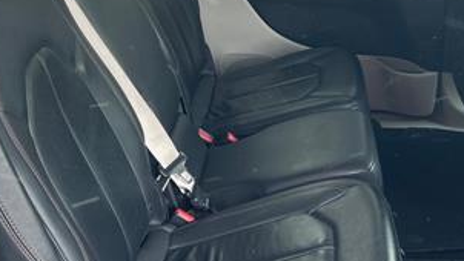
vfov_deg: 20.0
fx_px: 738
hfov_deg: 34.2
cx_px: 346
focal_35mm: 60
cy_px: 100
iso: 40
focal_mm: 5.7
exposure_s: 1/121
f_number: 1.5
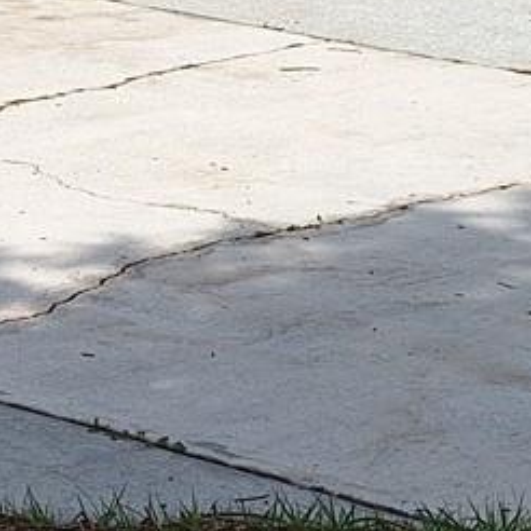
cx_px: -179
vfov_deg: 13.0
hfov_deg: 12.8
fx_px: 2291
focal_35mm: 132
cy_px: -69
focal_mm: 5.54
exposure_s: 1/4184
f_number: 1.8
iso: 40
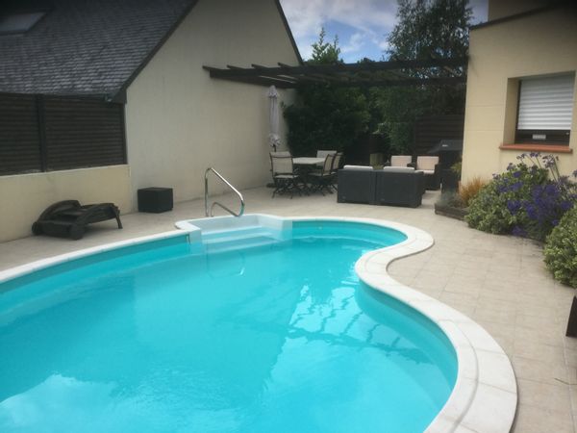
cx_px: 288
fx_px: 517
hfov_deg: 58.4
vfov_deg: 45.4
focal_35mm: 31
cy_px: 216
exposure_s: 1/858
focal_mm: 3.3
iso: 25
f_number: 2.4
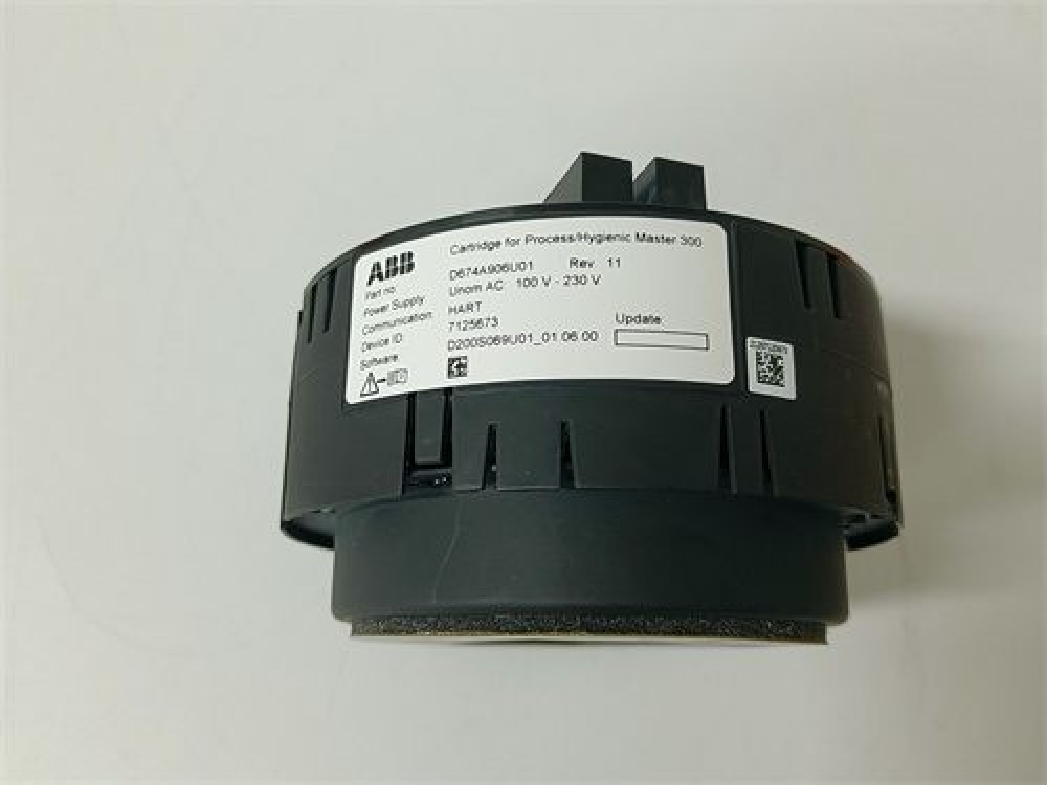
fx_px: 817
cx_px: 524
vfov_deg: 51.4
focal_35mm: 27
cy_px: 392
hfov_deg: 65.3
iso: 792
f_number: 1.9
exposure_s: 1/50
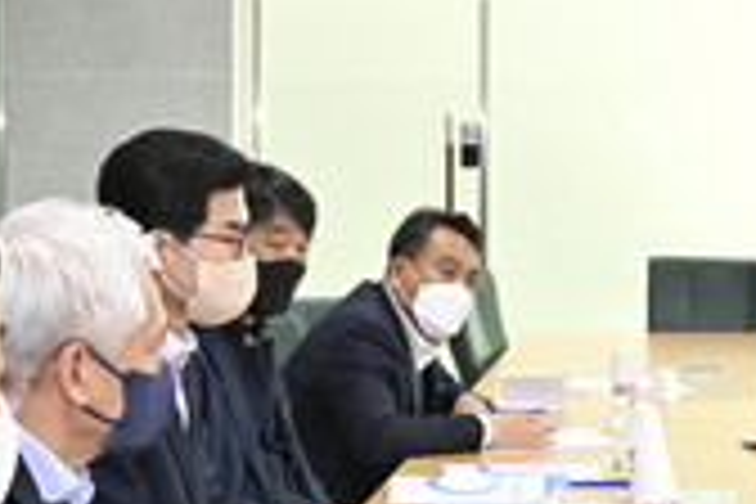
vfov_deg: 12.3
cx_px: 652
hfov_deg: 18.2
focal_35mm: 111
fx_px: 2331
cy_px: 94
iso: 2500
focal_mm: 31
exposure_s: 1/200
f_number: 5.6
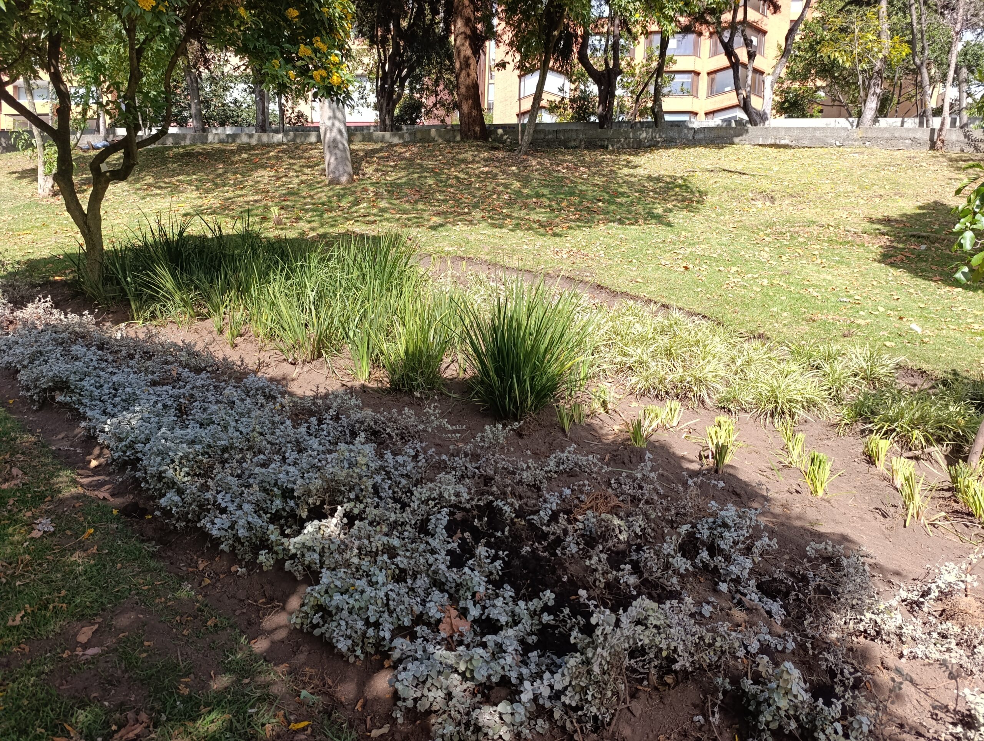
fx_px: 655
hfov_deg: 73.8
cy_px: 370
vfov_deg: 59.0
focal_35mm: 23
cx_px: 492
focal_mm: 6.14
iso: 50
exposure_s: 1/222
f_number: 1.6
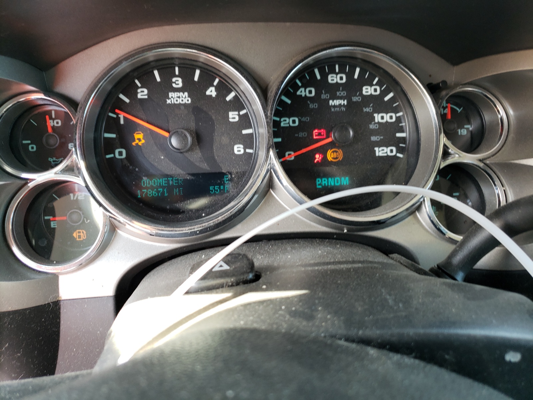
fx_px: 400
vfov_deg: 53.1
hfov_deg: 67.3
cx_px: 266
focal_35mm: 26
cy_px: 200
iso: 50
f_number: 1.5
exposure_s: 1/60.2
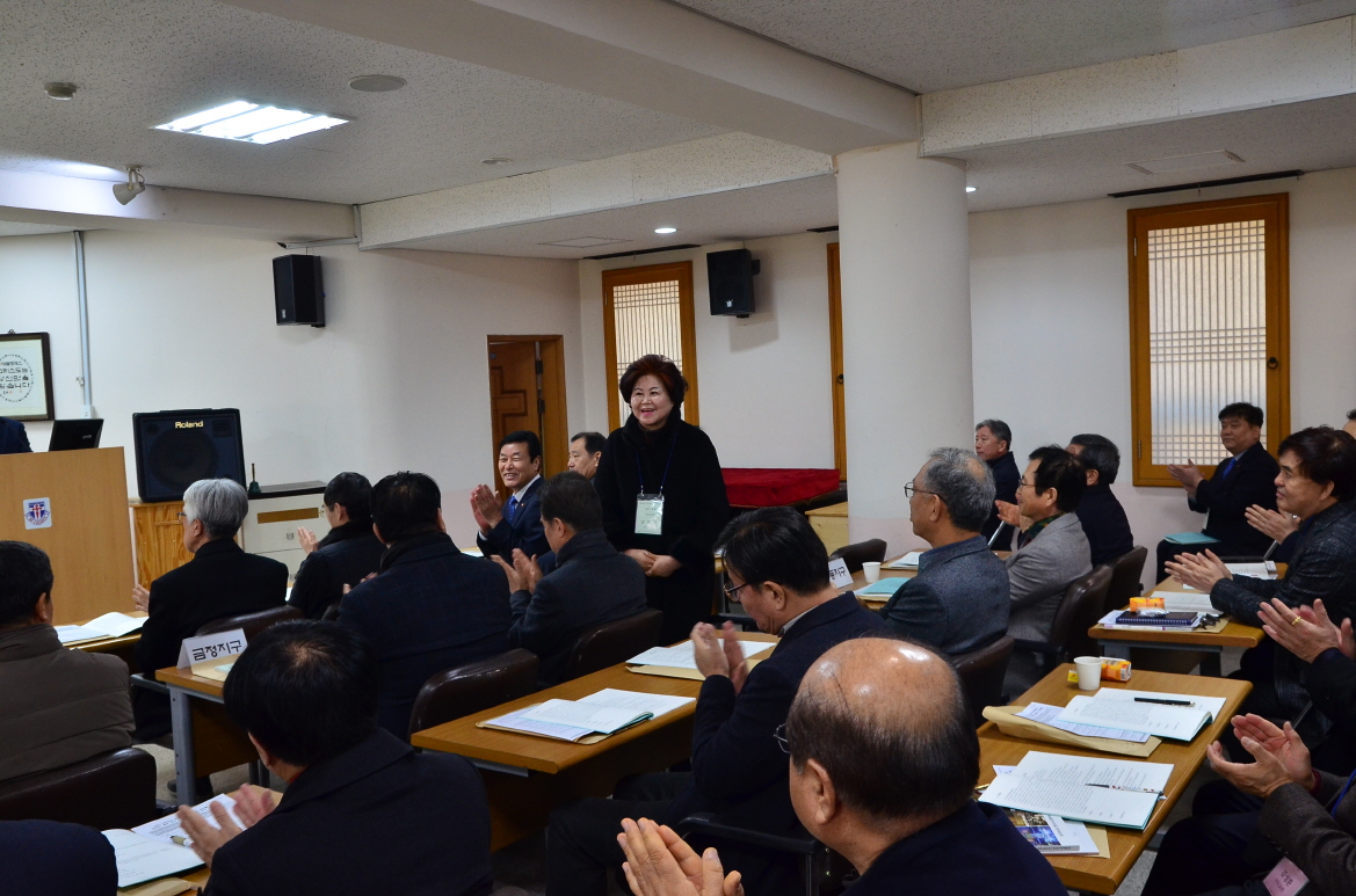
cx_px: 678
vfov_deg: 39.8
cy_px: 448
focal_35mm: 33
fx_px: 1240
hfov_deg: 57.3
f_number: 4.5
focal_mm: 22
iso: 800
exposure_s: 1/80
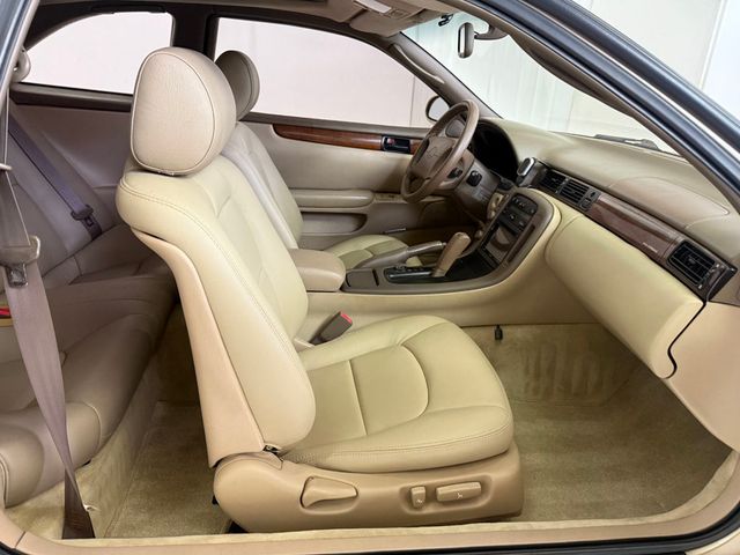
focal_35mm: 24
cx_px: 370
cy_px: 278
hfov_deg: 71.6
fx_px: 513
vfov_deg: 56.8
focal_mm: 6.76
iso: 400
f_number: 1.78
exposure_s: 1/60
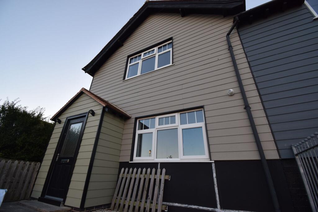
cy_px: 106
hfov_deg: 100.4
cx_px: 159
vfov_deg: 77.3
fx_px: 133
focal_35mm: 15
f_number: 7.1
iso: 400
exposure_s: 1/200
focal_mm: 10
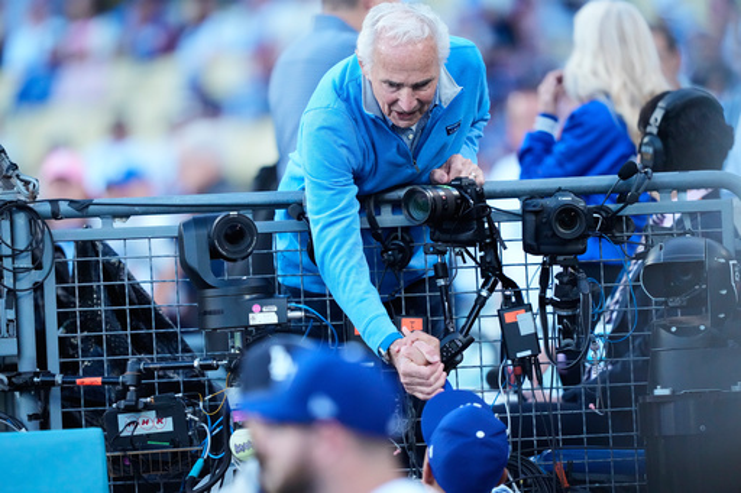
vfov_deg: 3.4
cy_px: 246
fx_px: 8230
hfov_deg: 5.2
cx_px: 370
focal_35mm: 400
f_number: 2.8
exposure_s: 1/4000
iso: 5000
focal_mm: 400
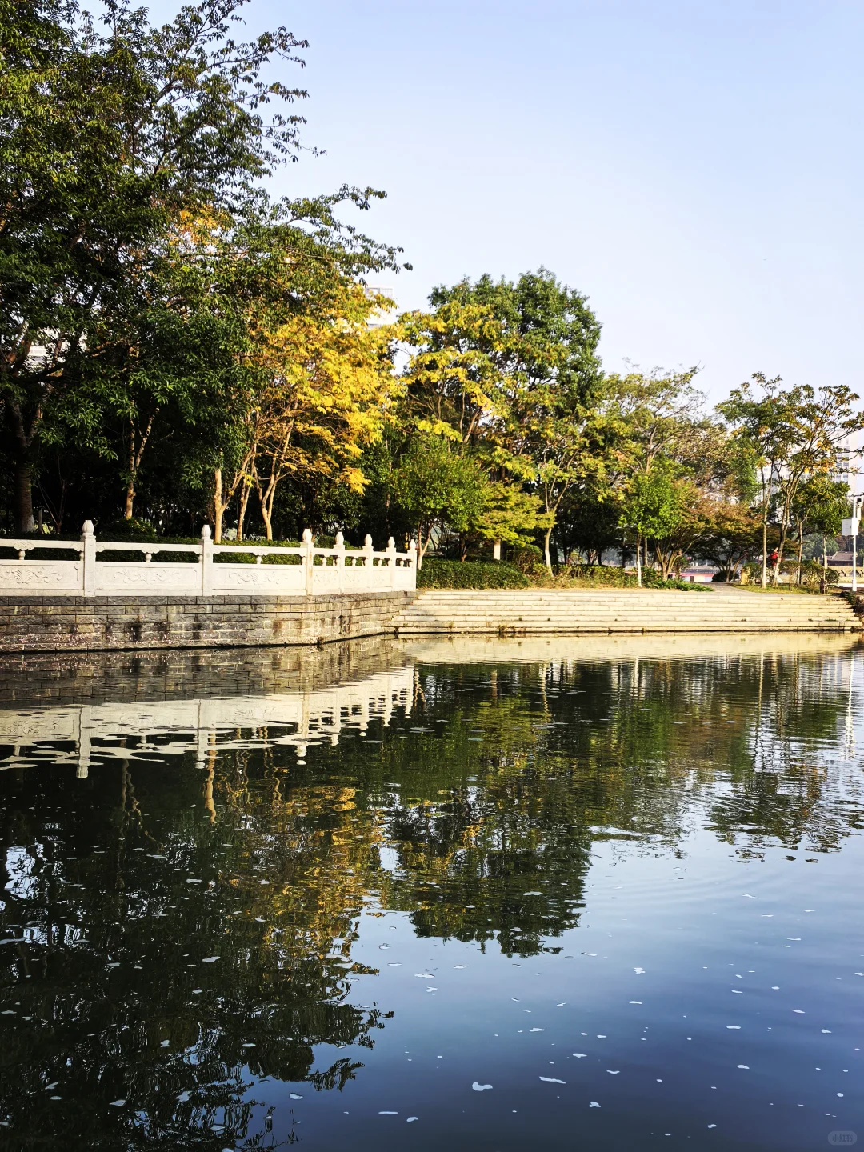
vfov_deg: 46.8
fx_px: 1331
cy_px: 576
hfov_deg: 36.0
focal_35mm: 40
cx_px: 432
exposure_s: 1/984
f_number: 2
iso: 50
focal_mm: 5.75
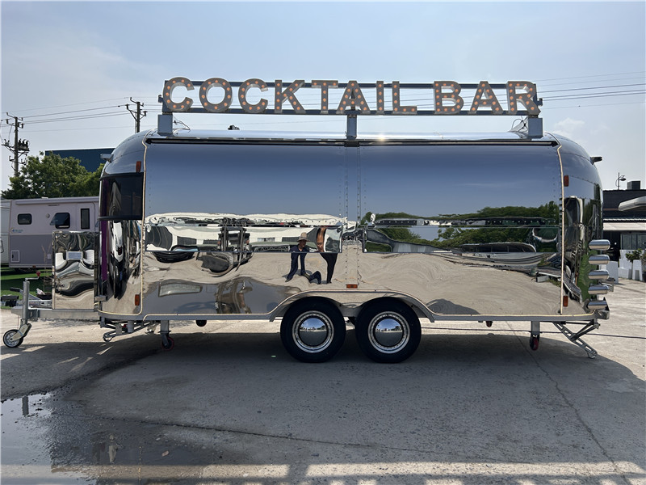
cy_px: 242
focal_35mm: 26
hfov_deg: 67.3
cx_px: 323
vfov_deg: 53.1
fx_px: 485
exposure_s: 1/10309
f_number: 1.5
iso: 50
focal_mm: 5.7
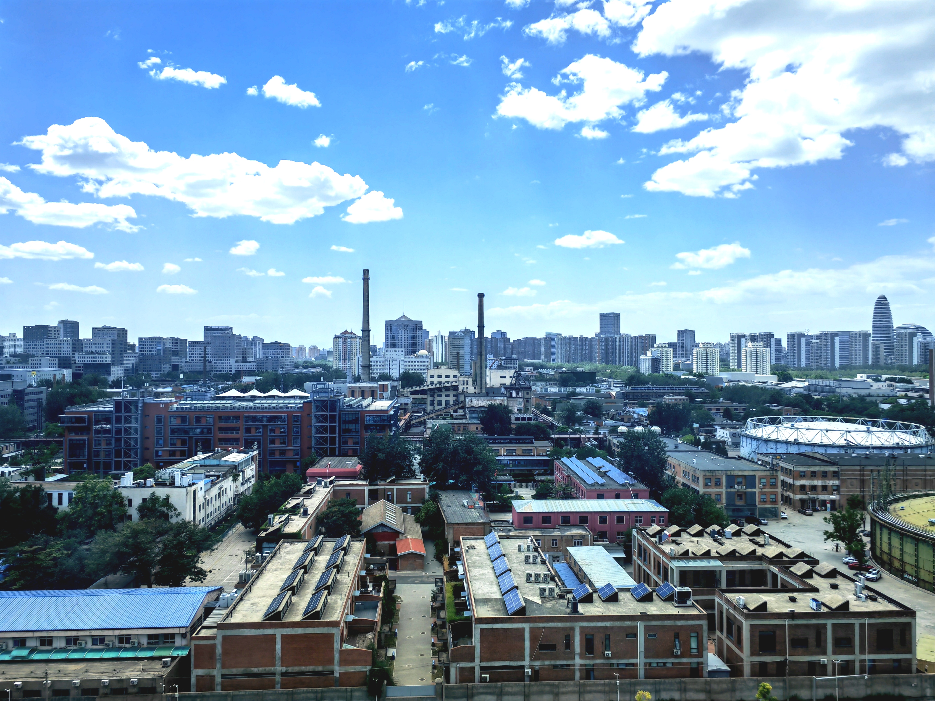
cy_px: 350
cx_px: 468
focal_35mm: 27
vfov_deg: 51.4
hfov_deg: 65.3
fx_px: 729
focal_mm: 5.53
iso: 50
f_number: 1.8
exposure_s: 1/2300
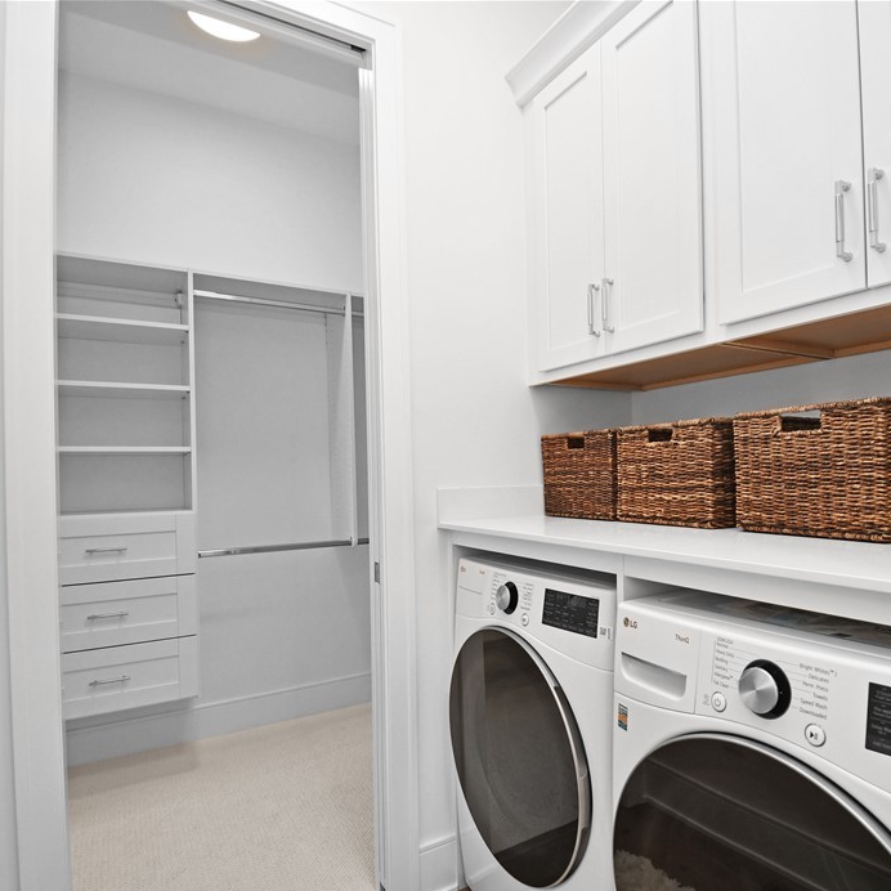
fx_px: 582
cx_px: 509
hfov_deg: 74.4
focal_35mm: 20
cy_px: 465
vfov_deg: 74.8
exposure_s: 1/60
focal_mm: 10
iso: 360
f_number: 4
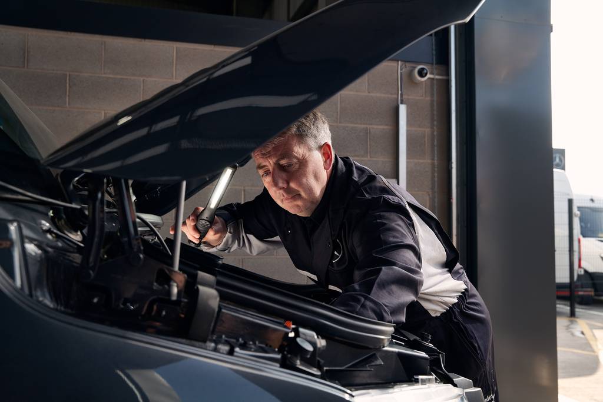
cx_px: 302
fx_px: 603
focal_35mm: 36
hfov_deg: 53.1
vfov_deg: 36.9
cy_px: 201
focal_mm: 36
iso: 400
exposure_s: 1/400
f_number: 5.6
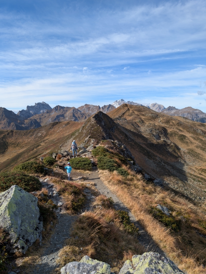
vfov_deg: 71.5
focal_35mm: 24
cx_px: 103
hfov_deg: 56.9
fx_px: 190
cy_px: 137
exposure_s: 1/1019
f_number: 1.68
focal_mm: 6.9
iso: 22
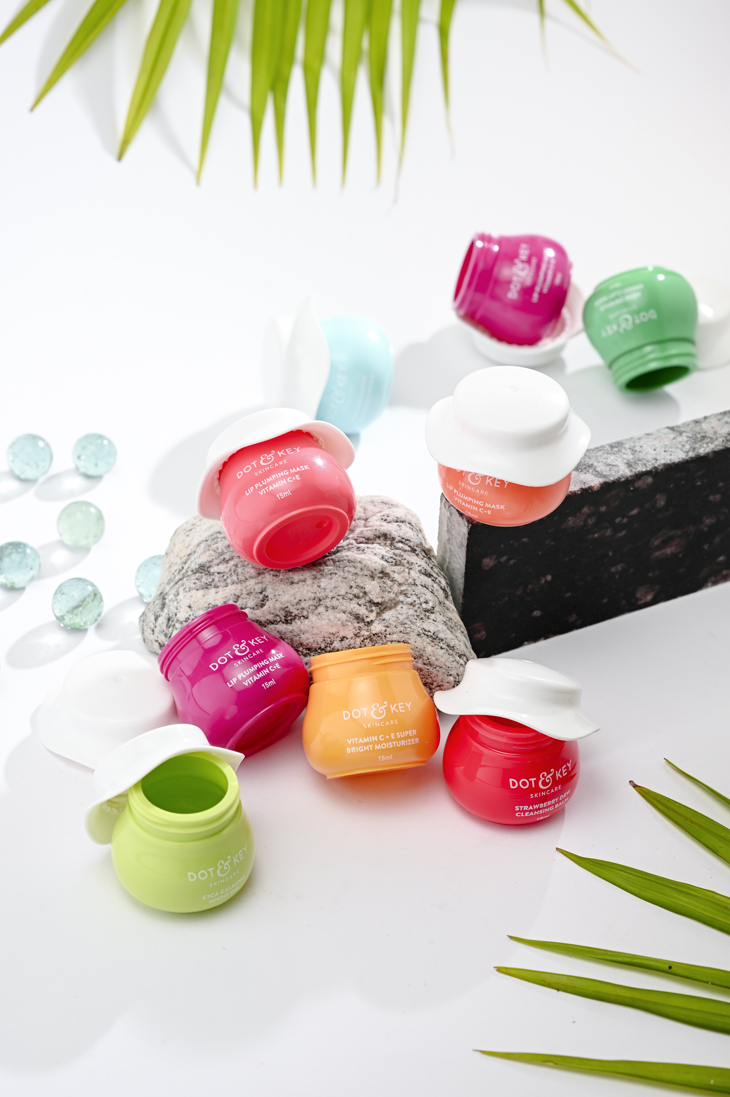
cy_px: 548
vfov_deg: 23.9
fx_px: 2589
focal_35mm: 85
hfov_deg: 16.1
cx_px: 365
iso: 125
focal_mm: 85
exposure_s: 1/200
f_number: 11
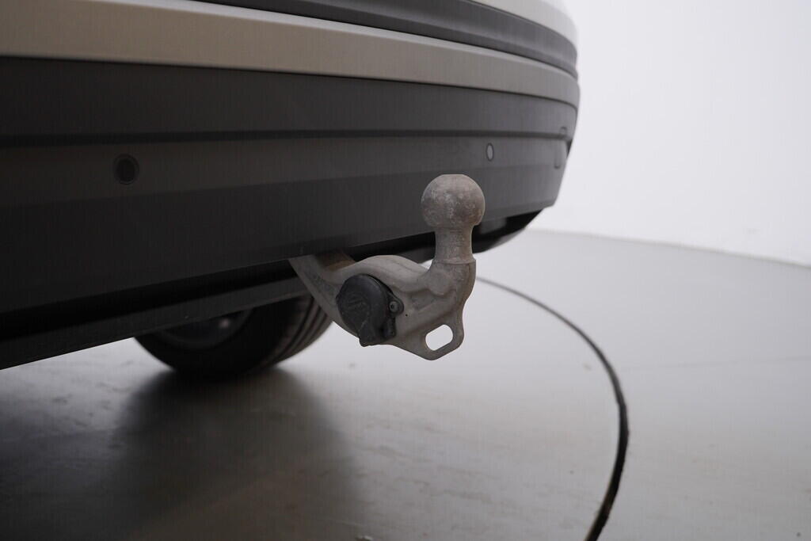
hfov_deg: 53.1
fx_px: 811
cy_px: 270
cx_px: 406
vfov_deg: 36.9
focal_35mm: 36
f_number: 4
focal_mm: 24
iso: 125
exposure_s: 1/60
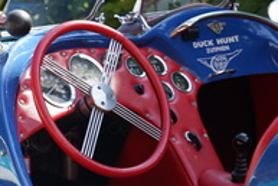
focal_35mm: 298
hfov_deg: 6.9
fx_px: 2303
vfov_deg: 4.6
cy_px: 147
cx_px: -46
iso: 100
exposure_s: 1/160
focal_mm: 96
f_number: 4
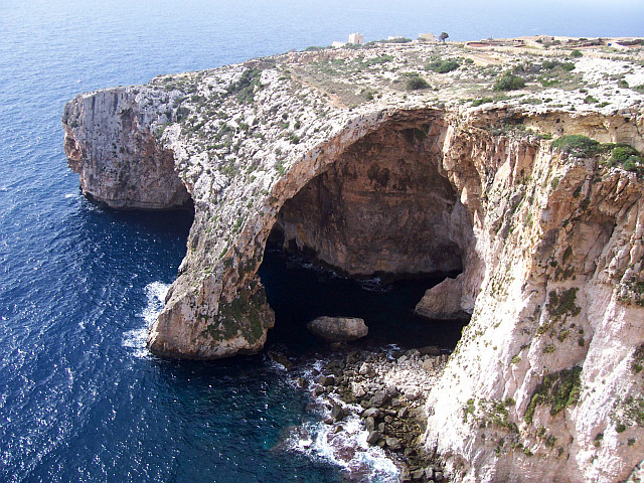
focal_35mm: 34
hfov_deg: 54.0
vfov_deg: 41.8
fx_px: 633
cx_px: 322
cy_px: 242
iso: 80
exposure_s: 1/686
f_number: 2.7
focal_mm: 5.6
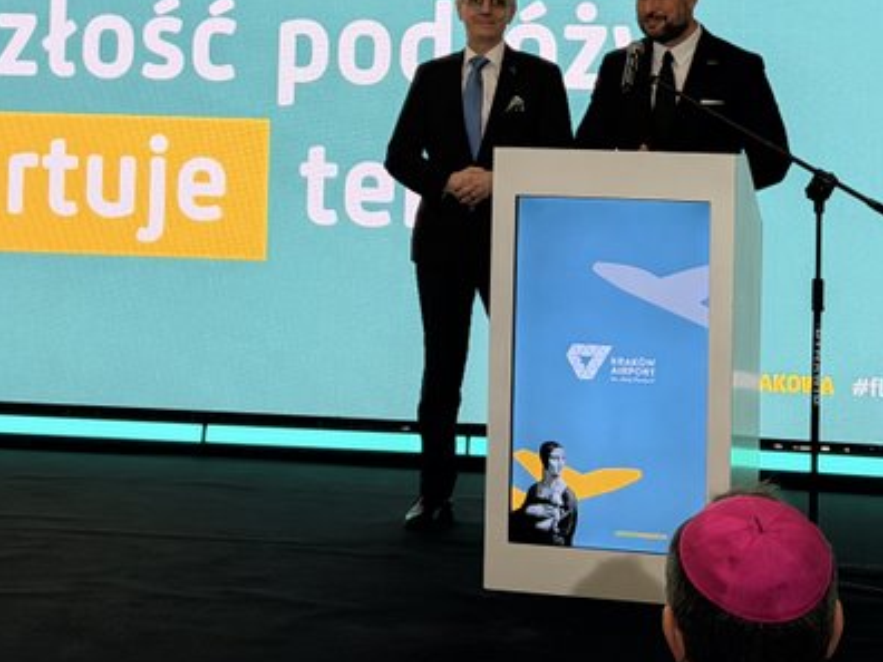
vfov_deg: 15.1
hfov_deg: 20.2
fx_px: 2474
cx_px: 352
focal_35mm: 97
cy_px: 56
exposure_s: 1/249
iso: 64
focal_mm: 6.76
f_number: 1.78
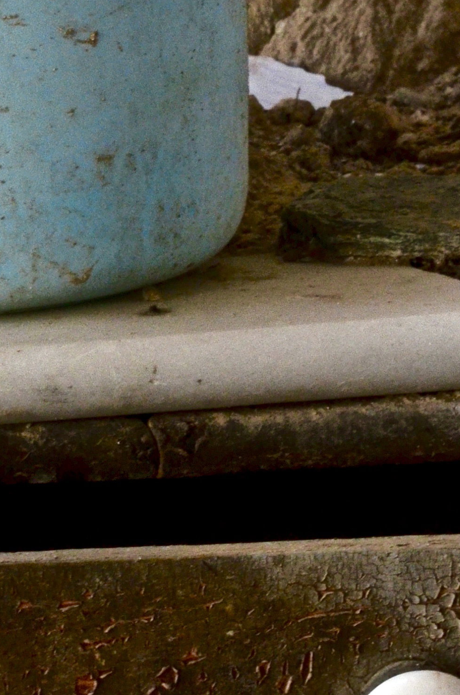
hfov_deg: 5.3
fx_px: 4986
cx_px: 99
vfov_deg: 8.0
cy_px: 202
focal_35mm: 259
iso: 560
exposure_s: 1/160
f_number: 13
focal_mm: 52
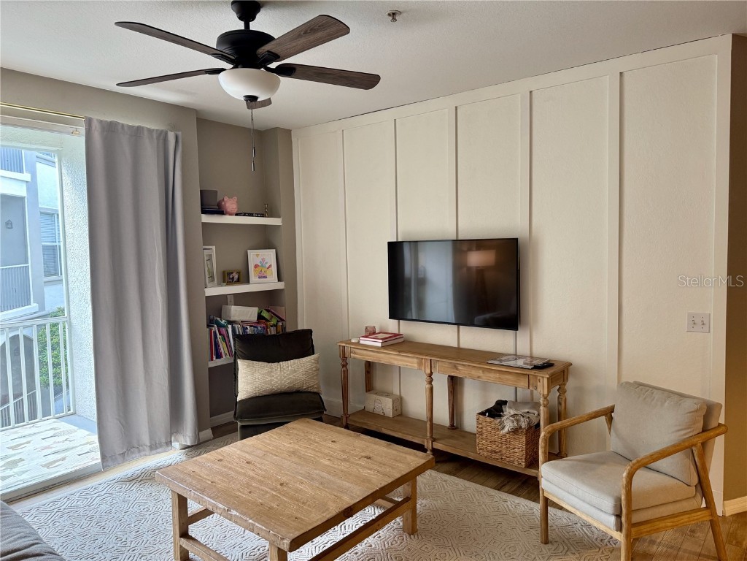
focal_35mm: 24
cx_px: 374
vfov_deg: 56.8
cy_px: 280
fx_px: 518
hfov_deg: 71.6
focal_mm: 6.76
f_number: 1.78
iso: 200
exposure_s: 1/60
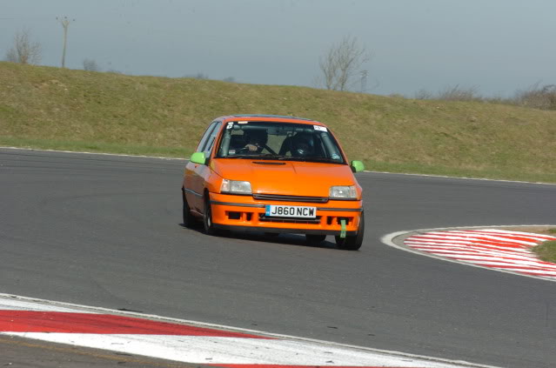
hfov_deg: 6.9
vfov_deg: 4.6
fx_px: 4623
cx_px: 278
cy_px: 184
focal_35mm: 300
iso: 250
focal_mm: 200
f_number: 16
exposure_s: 1/160
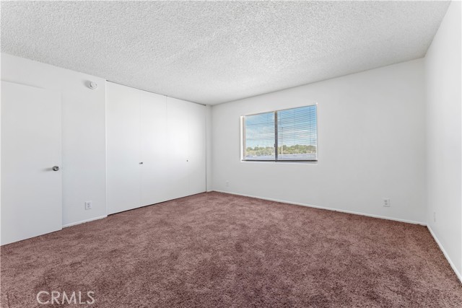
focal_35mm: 14
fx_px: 180
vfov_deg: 81.2
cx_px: 231
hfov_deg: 104.2
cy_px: 154
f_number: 5.6
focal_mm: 14
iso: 160
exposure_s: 1/15
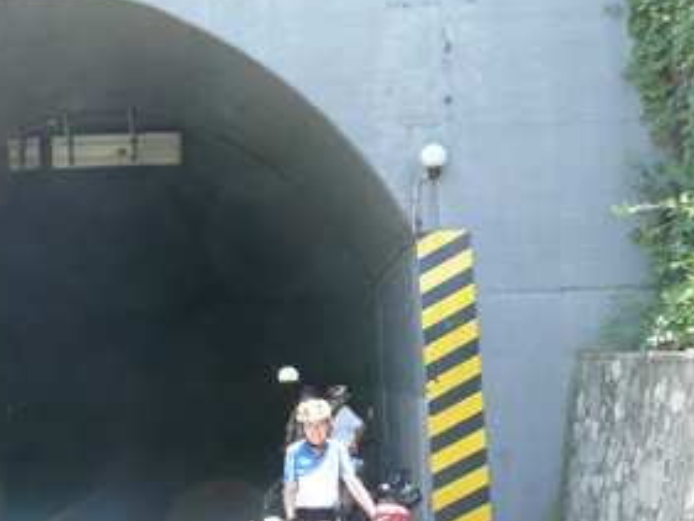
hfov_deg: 31.8
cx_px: 141
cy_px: 236
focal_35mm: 59
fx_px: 1183
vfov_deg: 24.8
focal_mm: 4.6
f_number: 3.3
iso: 100
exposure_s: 1/50
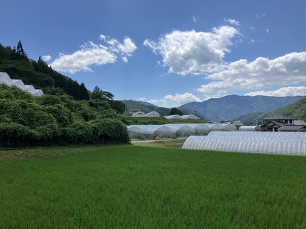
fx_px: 248
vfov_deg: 49.7
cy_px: 114
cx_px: 153
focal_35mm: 28
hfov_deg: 63.4
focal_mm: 3.99
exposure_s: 1/3472
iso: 32
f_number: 1.8
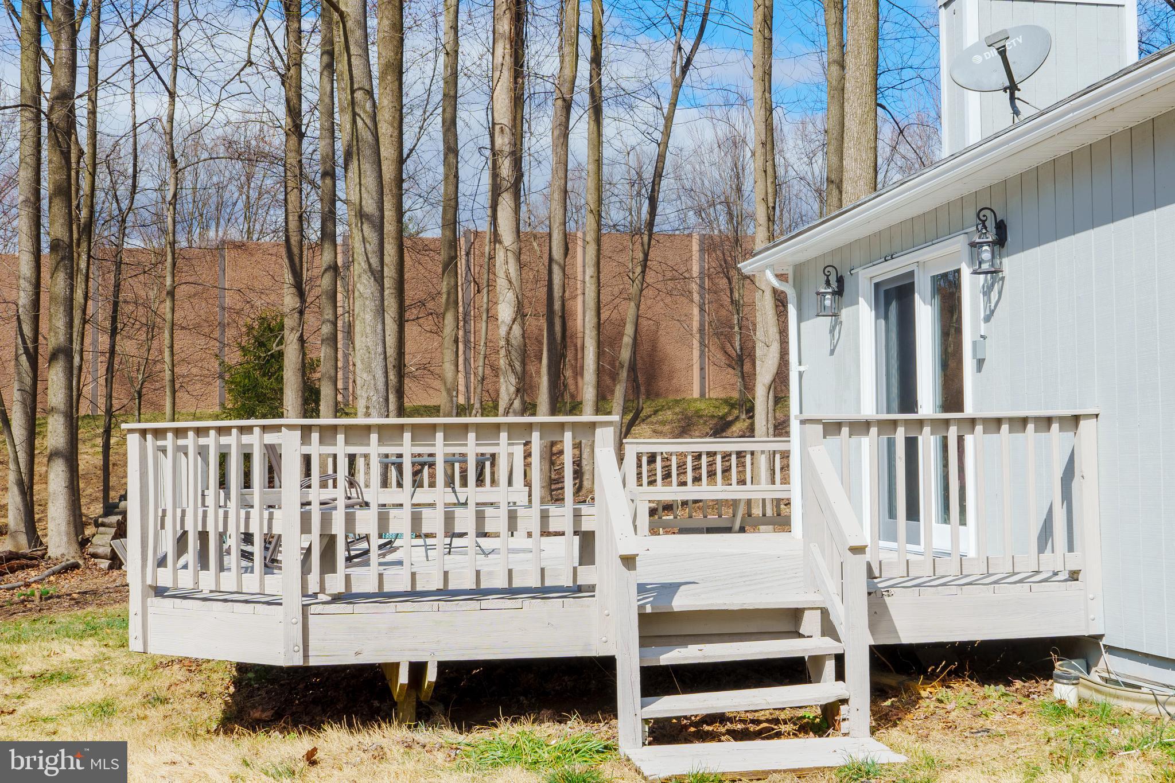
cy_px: 392
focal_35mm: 45
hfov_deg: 43.6
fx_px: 1469
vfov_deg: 29.9
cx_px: 588
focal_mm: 30
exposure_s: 1/1250
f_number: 9
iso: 100
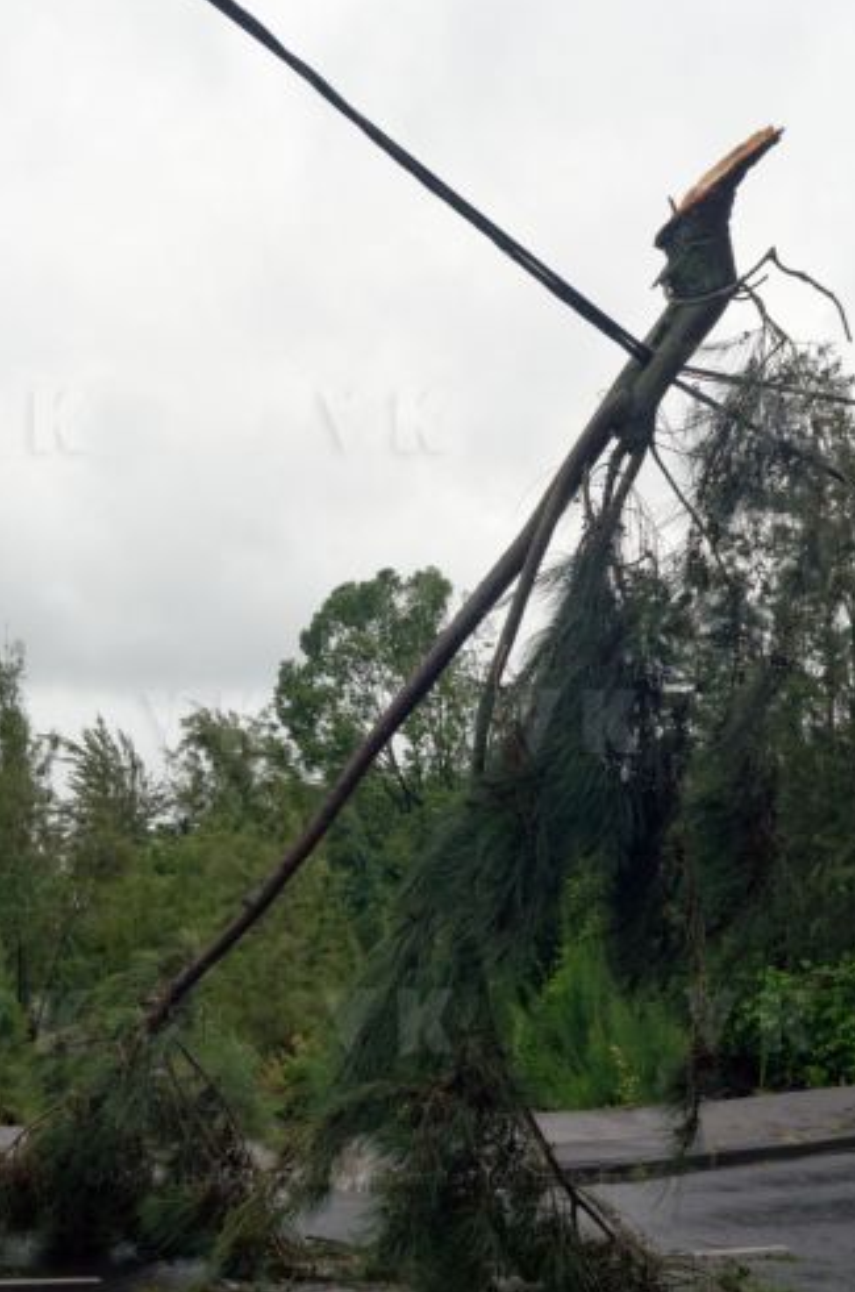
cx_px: 385
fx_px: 1575
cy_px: 782
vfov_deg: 44.3
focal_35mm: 44
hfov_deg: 30.3
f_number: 11
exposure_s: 1/250
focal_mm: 24
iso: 1600
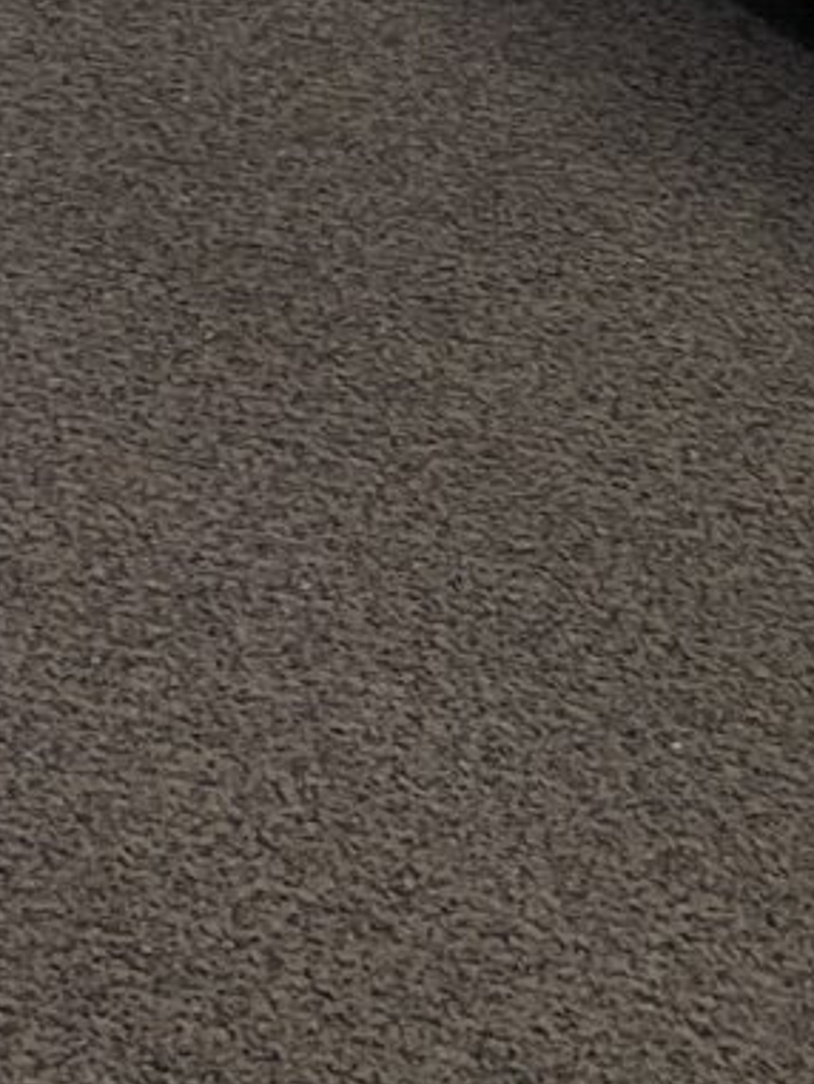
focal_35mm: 105
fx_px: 3290
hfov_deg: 12.4
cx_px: 1628
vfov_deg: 15.7
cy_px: -936
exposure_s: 1/63
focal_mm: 5.1
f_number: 1.6
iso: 125
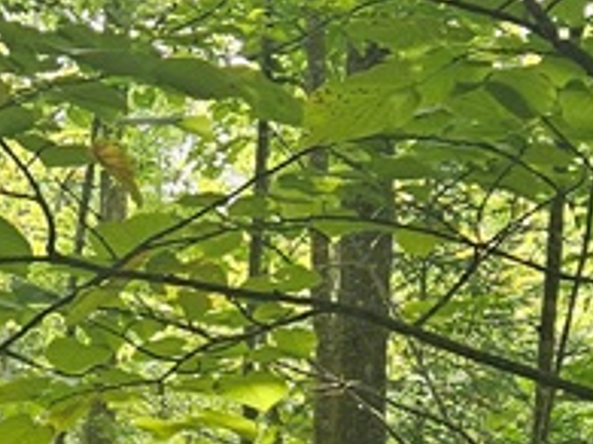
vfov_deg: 11.7
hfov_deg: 16.1
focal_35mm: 121
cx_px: 64
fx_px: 2072
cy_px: 666
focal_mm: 5.4
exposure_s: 1/180
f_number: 1.8
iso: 40
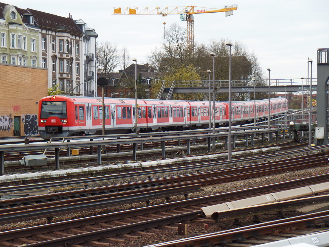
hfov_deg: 17.3
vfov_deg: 13.0
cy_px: 124
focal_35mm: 114
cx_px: 164
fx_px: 1083
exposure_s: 1/180
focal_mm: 20.3
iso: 100
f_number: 4
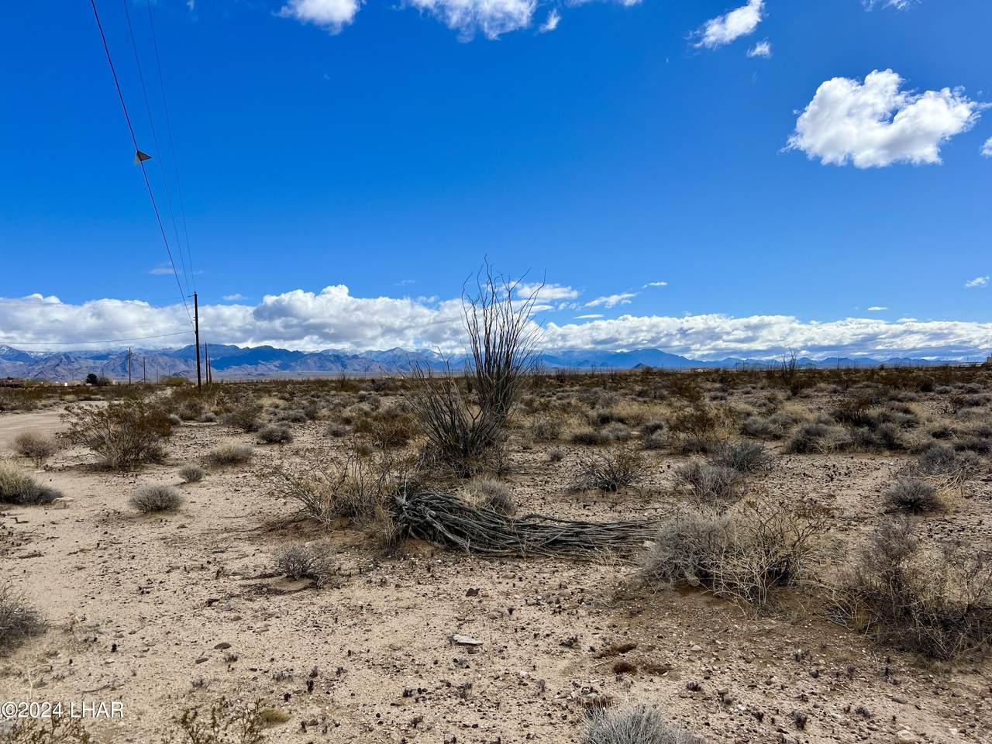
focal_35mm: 26
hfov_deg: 67.3
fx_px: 745
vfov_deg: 53.1
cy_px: 372
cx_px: 496
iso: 50
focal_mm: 5.7
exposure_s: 1/6579
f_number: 1.5
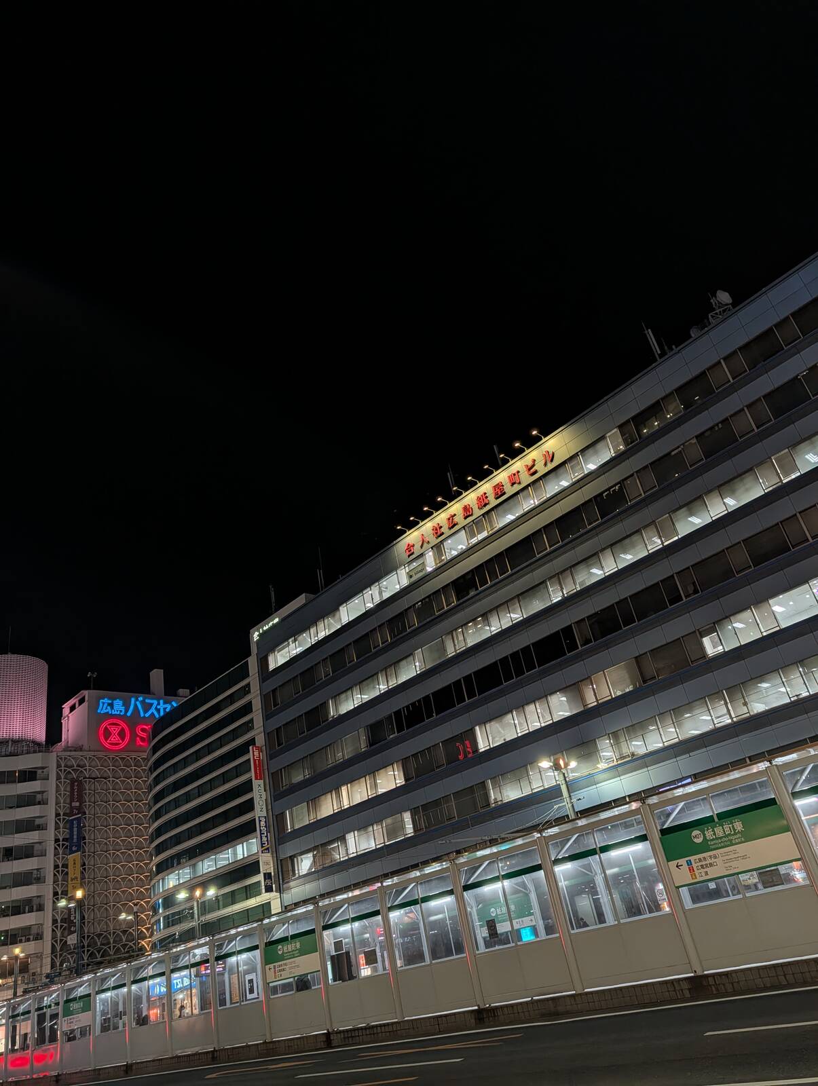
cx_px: 409
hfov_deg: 56.9
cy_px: 543
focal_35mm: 24
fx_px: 754
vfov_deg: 71.5
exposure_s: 1/40
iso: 27
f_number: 1.68
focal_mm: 6.9
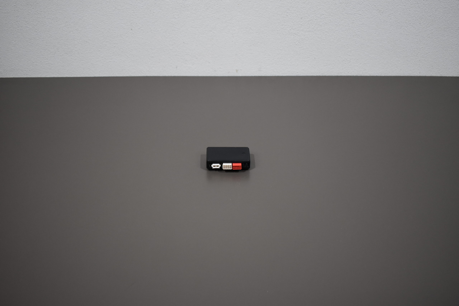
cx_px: 230
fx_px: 497
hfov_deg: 49.6
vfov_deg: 34.2
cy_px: 153
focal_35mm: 39
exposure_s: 1/250
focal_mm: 26
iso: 800
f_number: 4
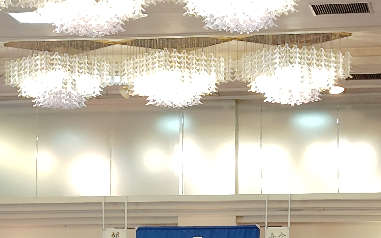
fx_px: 415
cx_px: 190
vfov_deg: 30.8
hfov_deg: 49.3
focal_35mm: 40
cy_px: 206
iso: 534
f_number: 1.8
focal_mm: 4.22
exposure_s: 1/100
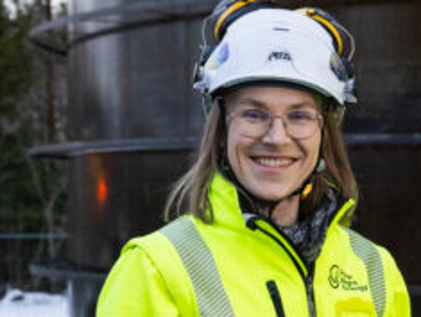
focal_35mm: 159
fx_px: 1937
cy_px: 264
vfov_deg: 9.3
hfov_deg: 11.4
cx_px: 785
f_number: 5
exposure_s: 1/160
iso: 1000
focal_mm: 38
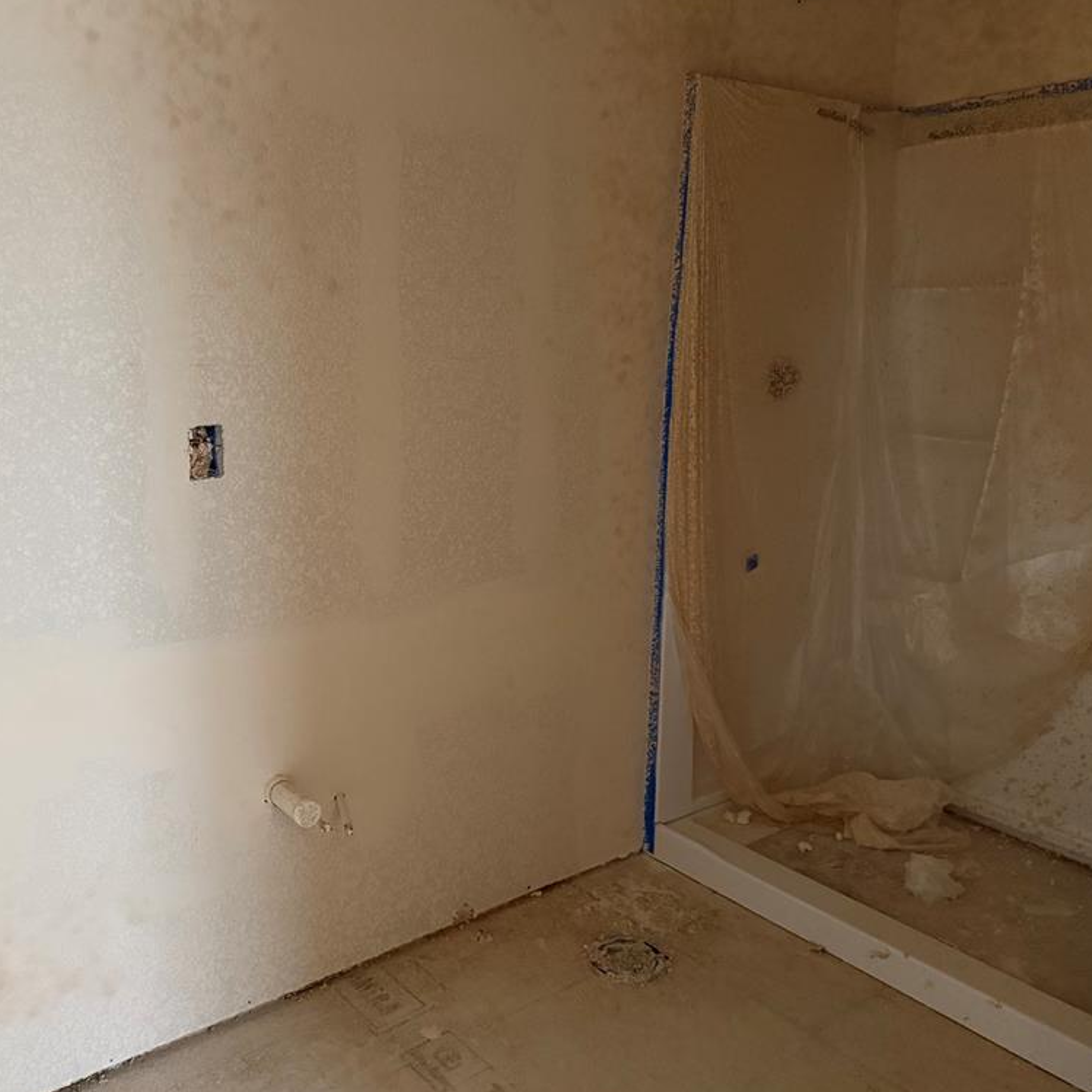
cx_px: 411
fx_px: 1035
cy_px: 546
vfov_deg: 55.6
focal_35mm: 29
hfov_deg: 55.0
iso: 1000
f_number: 1.78
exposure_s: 1/40
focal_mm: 6.76
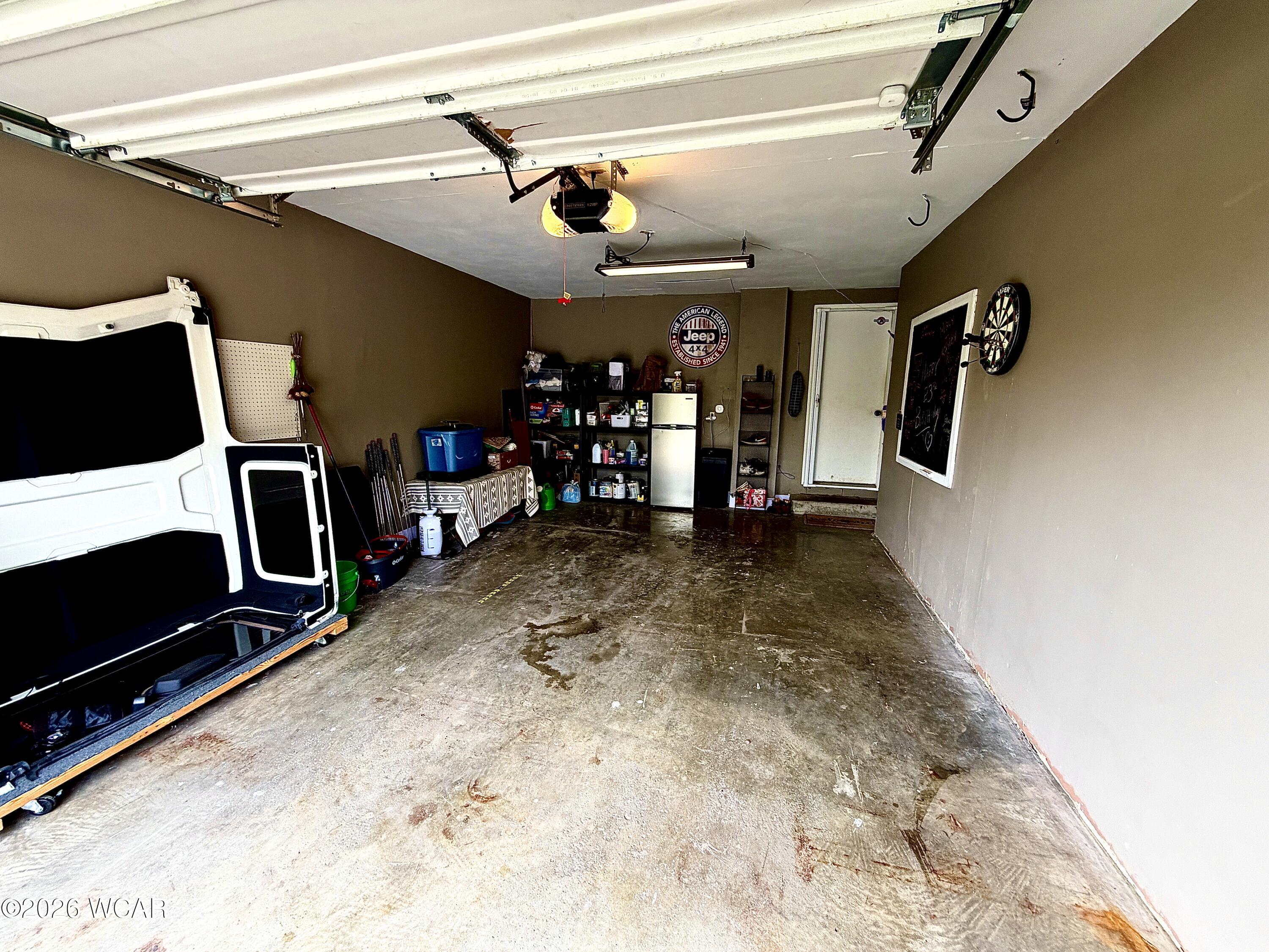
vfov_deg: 85.7
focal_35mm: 14
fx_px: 513
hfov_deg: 102.1
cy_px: 476
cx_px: 634
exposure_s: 1/121
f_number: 2.2
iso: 160
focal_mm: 2.22
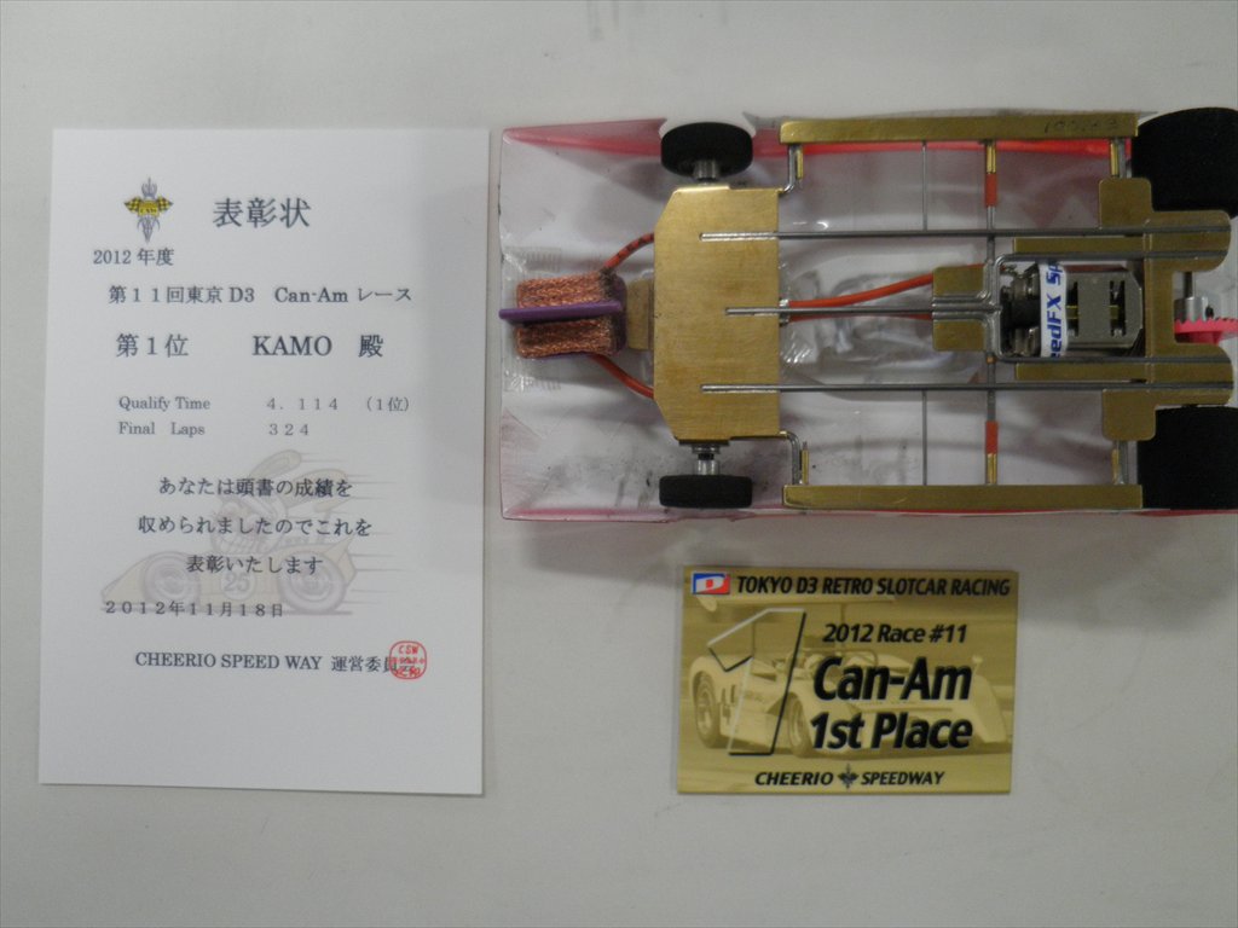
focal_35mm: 28
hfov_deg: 63.4
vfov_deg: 49.7
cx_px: 619
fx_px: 1001
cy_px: 464
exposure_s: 1/30
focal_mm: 5
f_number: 3.2
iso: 200
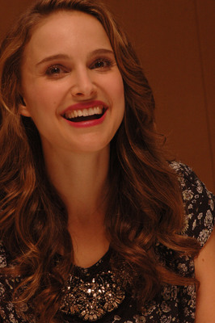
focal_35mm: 218
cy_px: 162
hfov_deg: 6.3
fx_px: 1952
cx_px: 108
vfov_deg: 9.5
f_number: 10
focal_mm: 145
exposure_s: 1/200
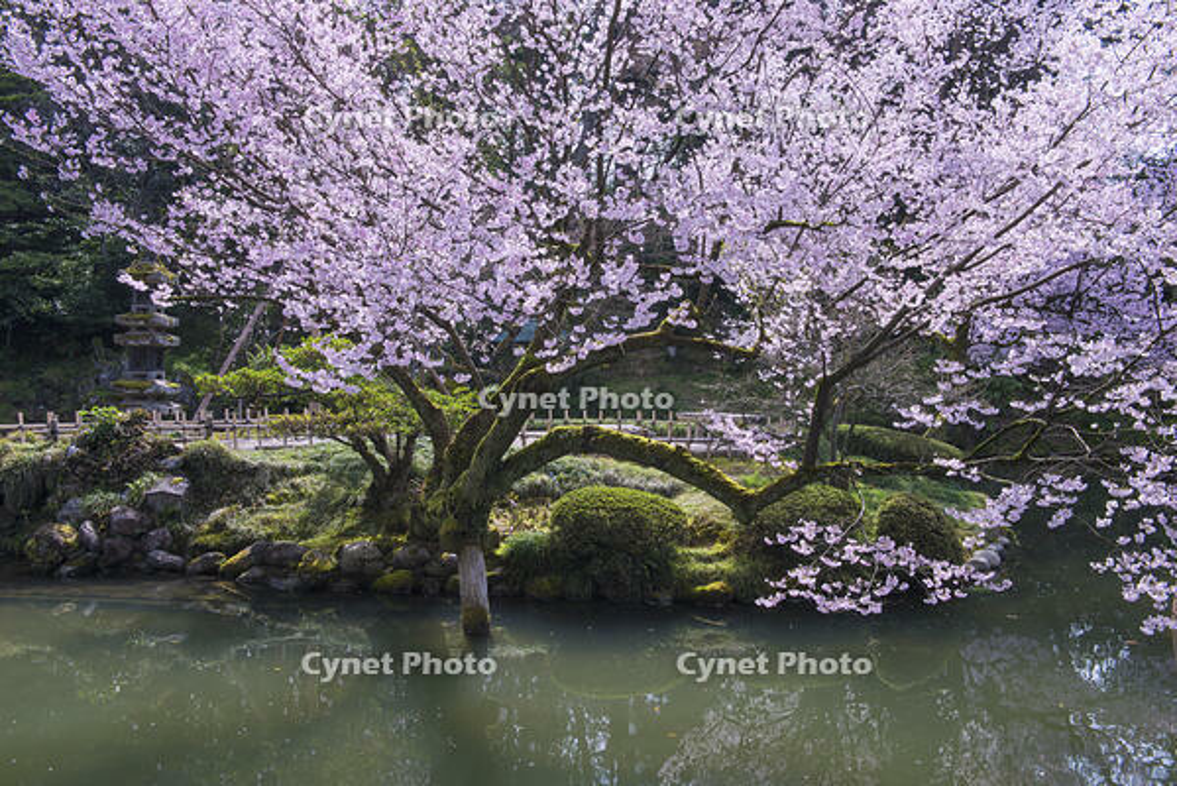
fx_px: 1145
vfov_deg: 37.9
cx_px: 588
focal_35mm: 35
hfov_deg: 54.4
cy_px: 393
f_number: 11
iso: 100
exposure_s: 1/25
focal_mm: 35
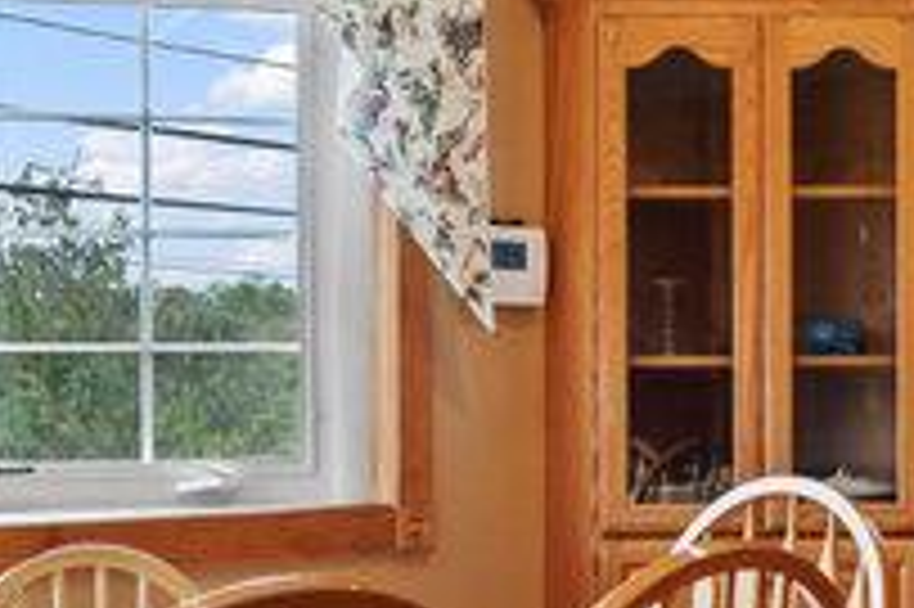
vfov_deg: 17.1
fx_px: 2004
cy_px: 489
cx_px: 657
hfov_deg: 25.5
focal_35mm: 79
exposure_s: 1/80
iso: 640
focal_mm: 16
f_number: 6.3
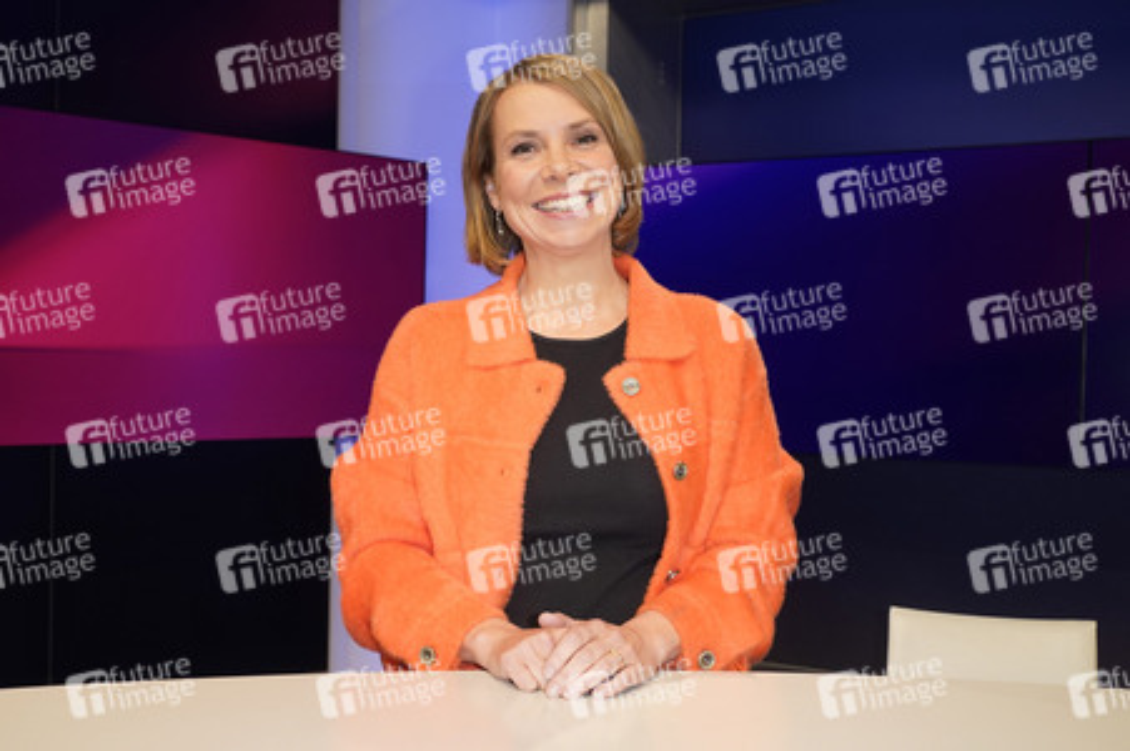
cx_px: 565
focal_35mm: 36
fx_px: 1129
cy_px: 376
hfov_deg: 53.2
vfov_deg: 36.8
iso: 2000
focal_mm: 36
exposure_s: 1/160
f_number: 5.6
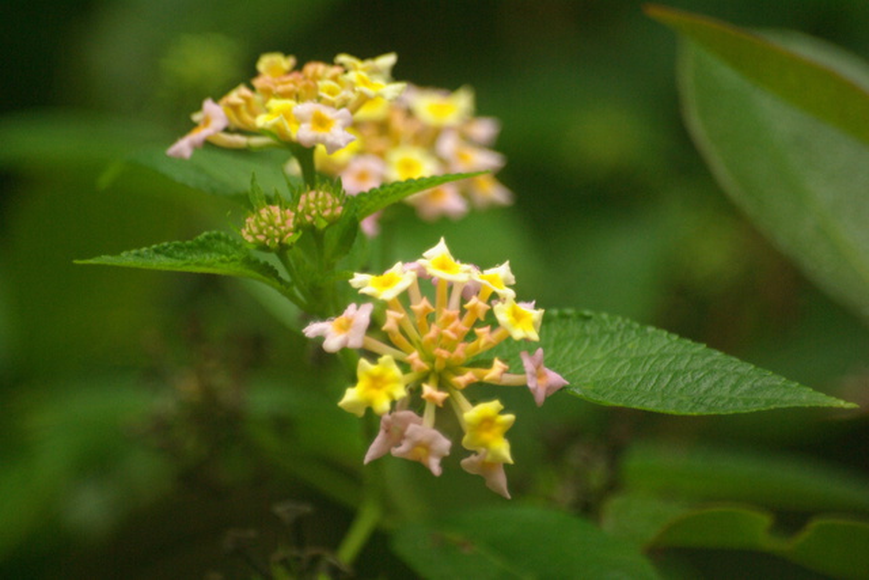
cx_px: 434
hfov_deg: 4.6
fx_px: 10864
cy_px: 290
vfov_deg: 3.1
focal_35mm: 450
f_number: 5.6
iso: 800
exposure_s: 1/20
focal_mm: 300
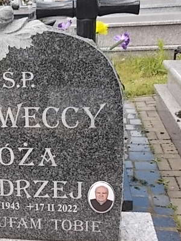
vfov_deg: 31.7
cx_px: -1
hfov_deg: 23.0
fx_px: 426
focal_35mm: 61
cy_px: 128
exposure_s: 1/200
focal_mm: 5.3
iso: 80
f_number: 3.1
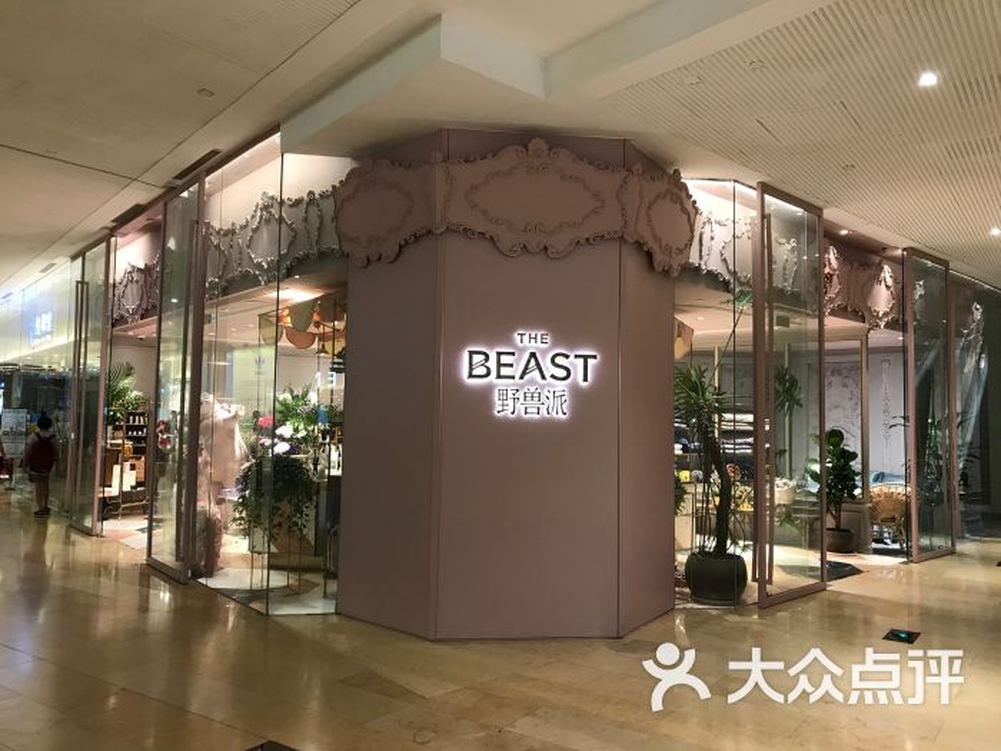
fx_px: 810
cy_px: 376
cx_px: 500
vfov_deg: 49.7
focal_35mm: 28
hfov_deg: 63.4
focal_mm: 3.99
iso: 40
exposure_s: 1/17
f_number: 1.8
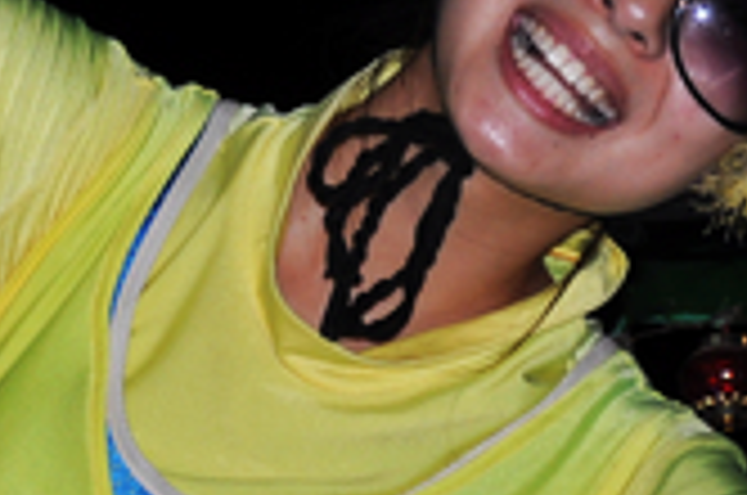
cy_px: 302
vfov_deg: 2.6
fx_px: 11103
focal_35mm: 536
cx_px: 50
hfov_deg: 3.9
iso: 200
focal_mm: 85
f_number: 5.6
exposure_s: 1/60
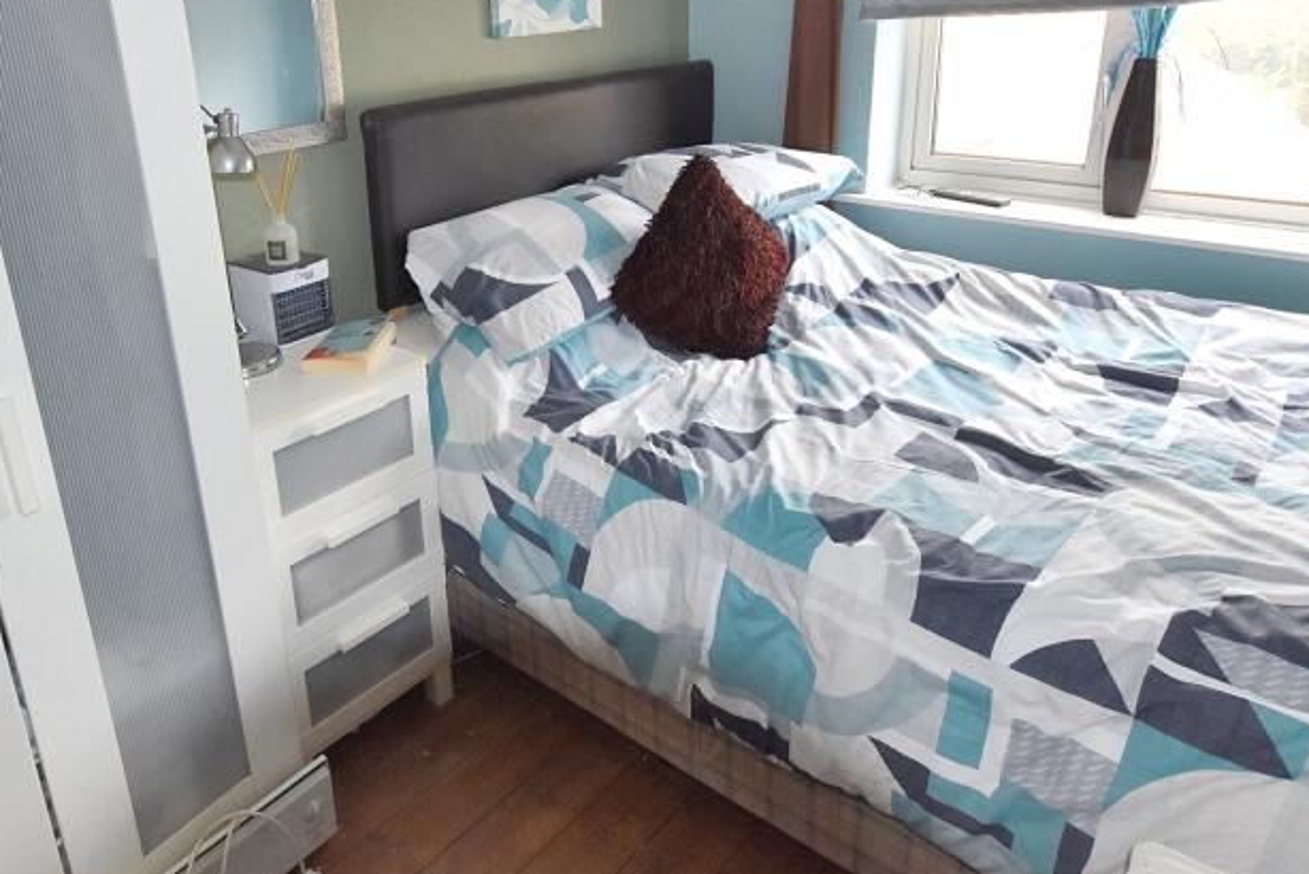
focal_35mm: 25
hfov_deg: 70.7
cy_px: 287
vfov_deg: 50.4
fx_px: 909
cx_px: 516
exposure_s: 1/200
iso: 800
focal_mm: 10
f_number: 4.5
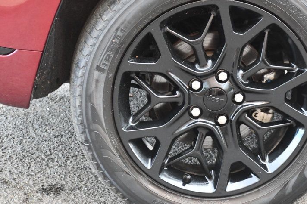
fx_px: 1287
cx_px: 207
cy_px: 99
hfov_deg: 13.6
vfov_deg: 9.1
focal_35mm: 151
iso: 2500
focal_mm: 70
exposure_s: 1/125
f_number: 4.5
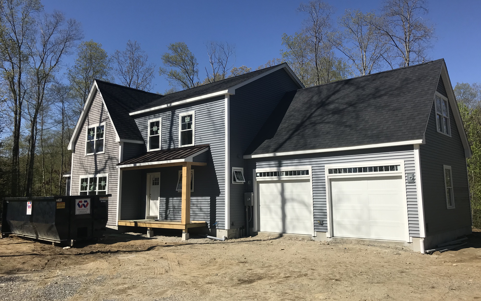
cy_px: 135
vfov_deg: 41.8
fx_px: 393
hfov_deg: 62.9
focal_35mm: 30
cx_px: 242
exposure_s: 1/3300
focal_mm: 3.99
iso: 20
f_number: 1.8
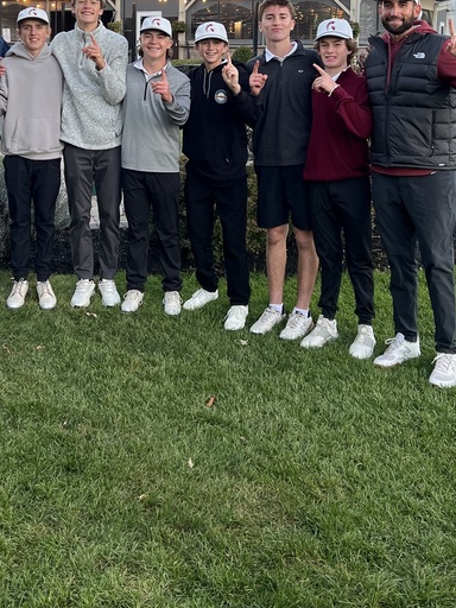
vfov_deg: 35.7
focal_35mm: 52
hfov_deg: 27.9
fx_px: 913
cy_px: 132
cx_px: 172
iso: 32
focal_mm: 5.7
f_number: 1.5
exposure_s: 1/150
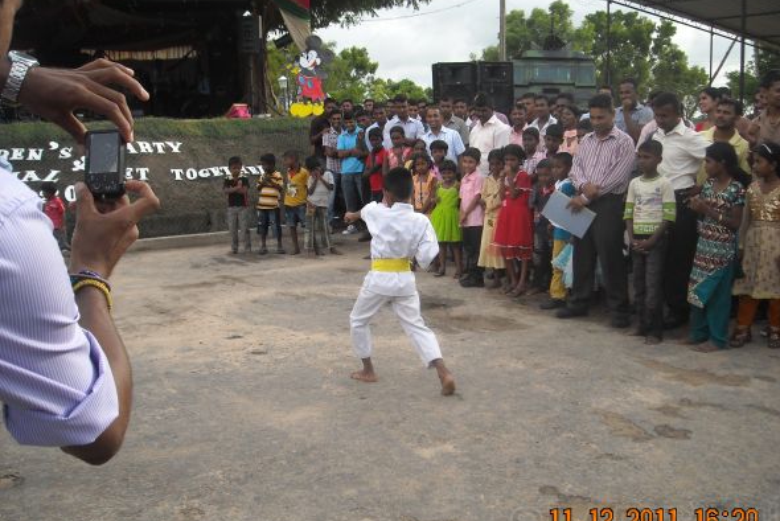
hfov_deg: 51.9
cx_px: 395
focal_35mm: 37
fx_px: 802
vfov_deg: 36.0
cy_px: 284
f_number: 2.8
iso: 64
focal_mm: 5.7
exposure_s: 1/272
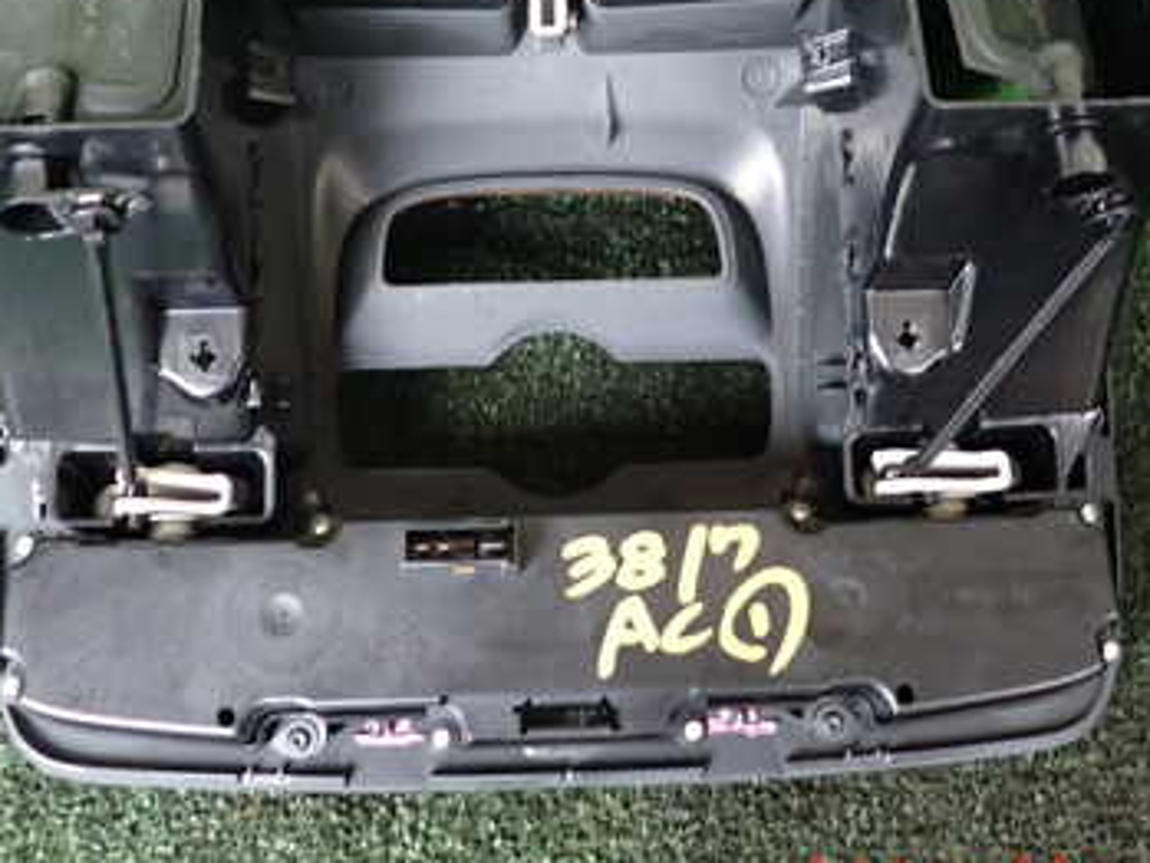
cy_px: 191
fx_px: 1429
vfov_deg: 32.8
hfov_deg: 43.8
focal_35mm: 43
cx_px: 567
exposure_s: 1/30
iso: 640
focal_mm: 4.5
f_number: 2
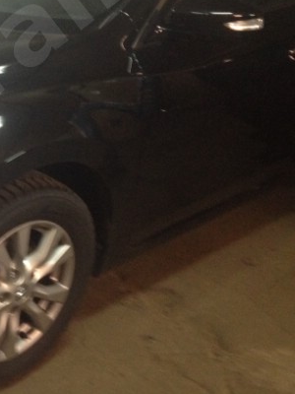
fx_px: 795
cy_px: 109
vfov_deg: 27.5
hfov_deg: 19.5
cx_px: -83
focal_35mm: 70
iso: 250
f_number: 2.4
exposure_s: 1/20
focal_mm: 4.28
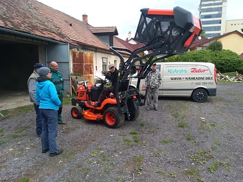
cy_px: 91
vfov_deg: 53.1
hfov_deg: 67.3
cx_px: 122
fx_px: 183
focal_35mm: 26
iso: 100
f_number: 2
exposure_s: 1/410
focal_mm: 3.54
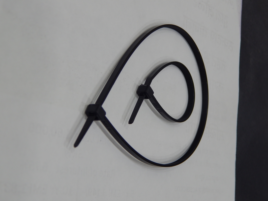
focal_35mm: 69
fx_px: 534
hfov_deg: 28.2
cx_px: 134
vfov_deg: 21.3
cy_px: 100
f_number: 4.1
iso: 140
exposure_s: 1/30
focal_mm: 12.3
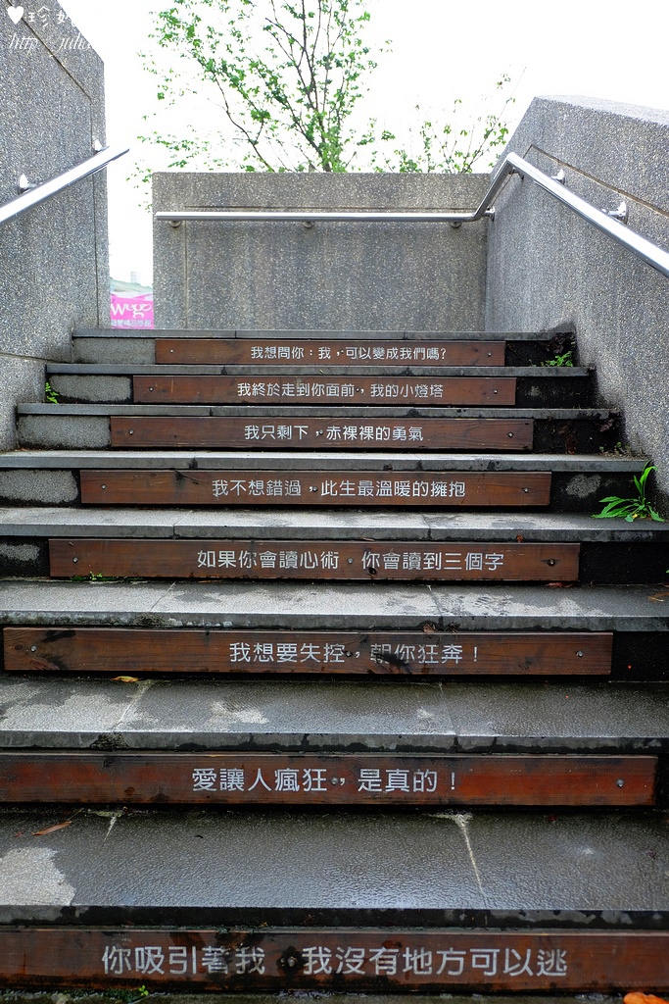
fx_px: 836
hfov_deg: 43.6
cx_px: 334
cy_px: 502
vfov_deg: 61.9
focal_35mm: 30
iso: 400
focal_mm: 20.1
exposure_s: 1/210
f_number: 3.8
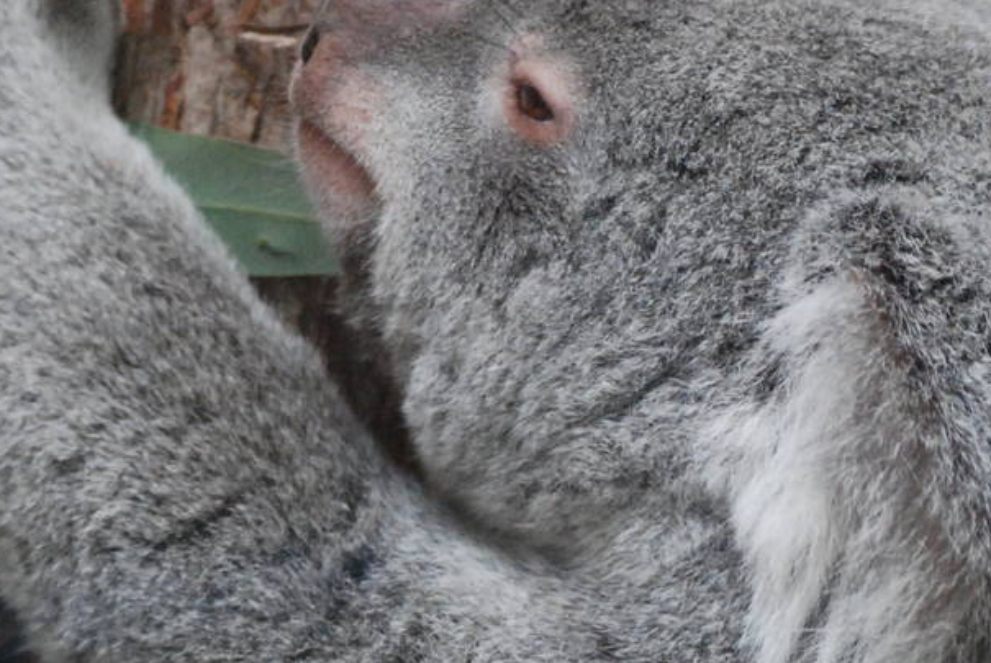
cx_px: 713
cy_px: 376
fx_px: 18576
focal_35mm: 674
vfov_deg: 2.0
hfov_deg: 3.1
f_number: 4.5
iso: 1600
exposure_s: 1/160
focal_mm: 170
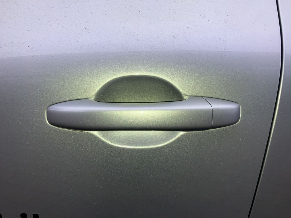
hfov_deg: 63.4
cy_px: 109
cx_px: 146
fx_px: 235
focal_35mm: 28
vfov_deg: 49.7
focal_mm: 3.99
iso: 20
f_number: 1.8
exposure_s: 1/357
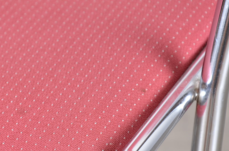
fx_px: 1719
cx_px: 53
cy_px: 124
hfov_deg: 7.6
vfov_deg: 5.0
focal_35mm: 271
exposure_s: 1/125
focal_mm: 105
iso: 125
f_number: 8
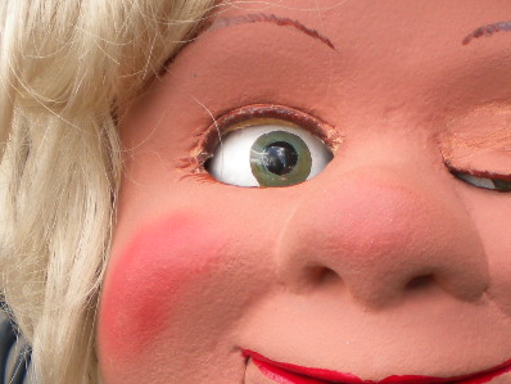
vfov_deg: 16.4
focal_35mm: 90
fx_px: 1329
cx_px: 331
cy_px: 241
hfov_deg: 21.7
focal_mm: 6.3
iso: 80
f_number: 3.1
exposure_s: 1/133
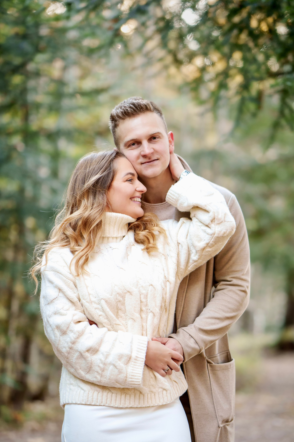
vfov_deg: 19.3
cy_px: 249
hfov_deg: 12.9
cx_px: 159
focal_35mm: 106
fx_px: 1298
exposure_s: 1/320
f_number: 2
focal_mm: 85
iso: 1000
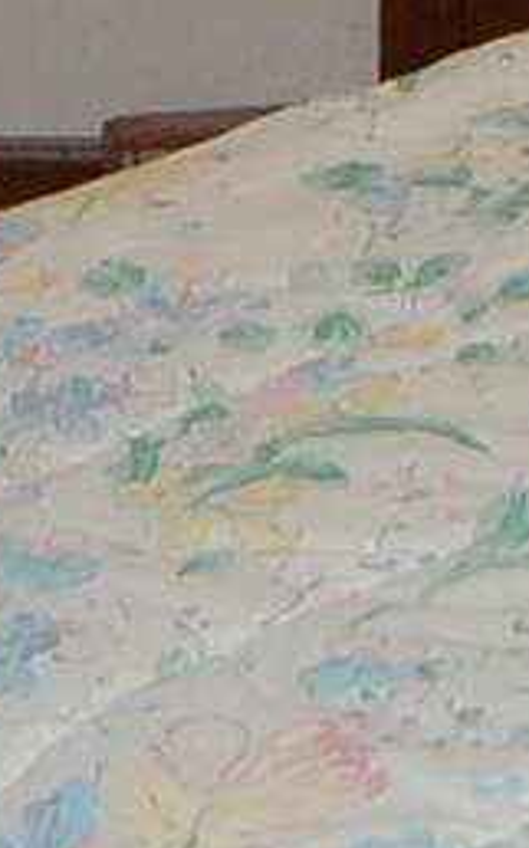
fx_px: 5542
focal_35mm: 240
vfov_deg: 8.0
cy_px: -1282
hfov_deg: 5.4
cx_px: 660
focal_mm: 18
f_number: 3.5
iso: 400
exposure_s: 1/60
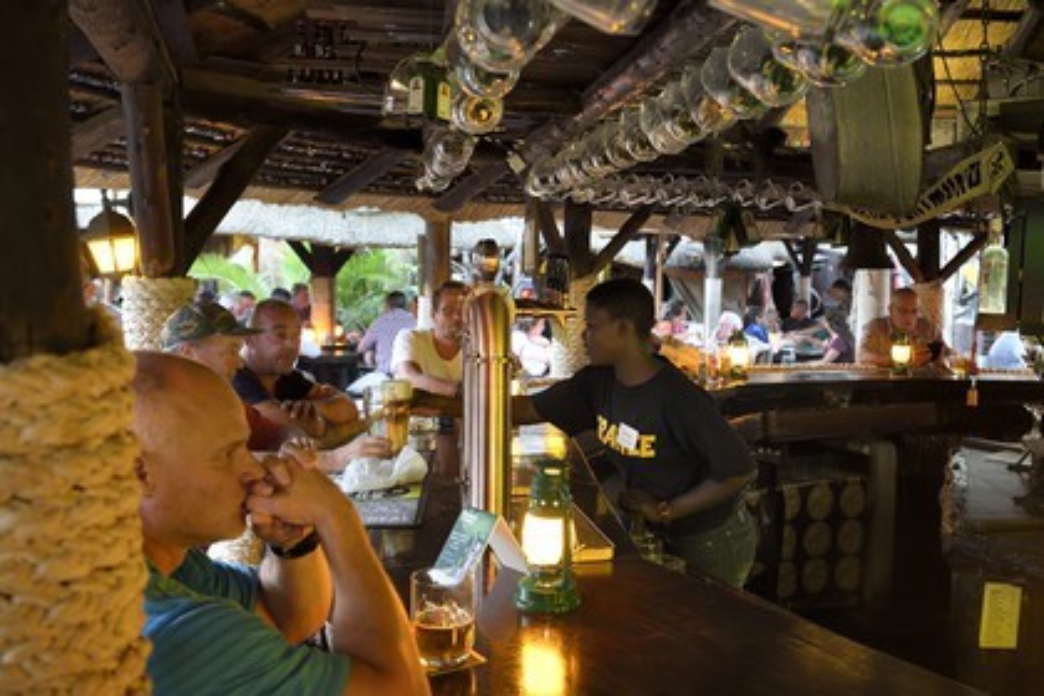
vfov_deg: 38.9
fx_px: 986
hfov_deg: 55.8
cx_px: 522
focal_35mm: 34
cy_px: 348
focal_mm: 34
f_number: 5
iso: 1600
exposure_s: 1/25
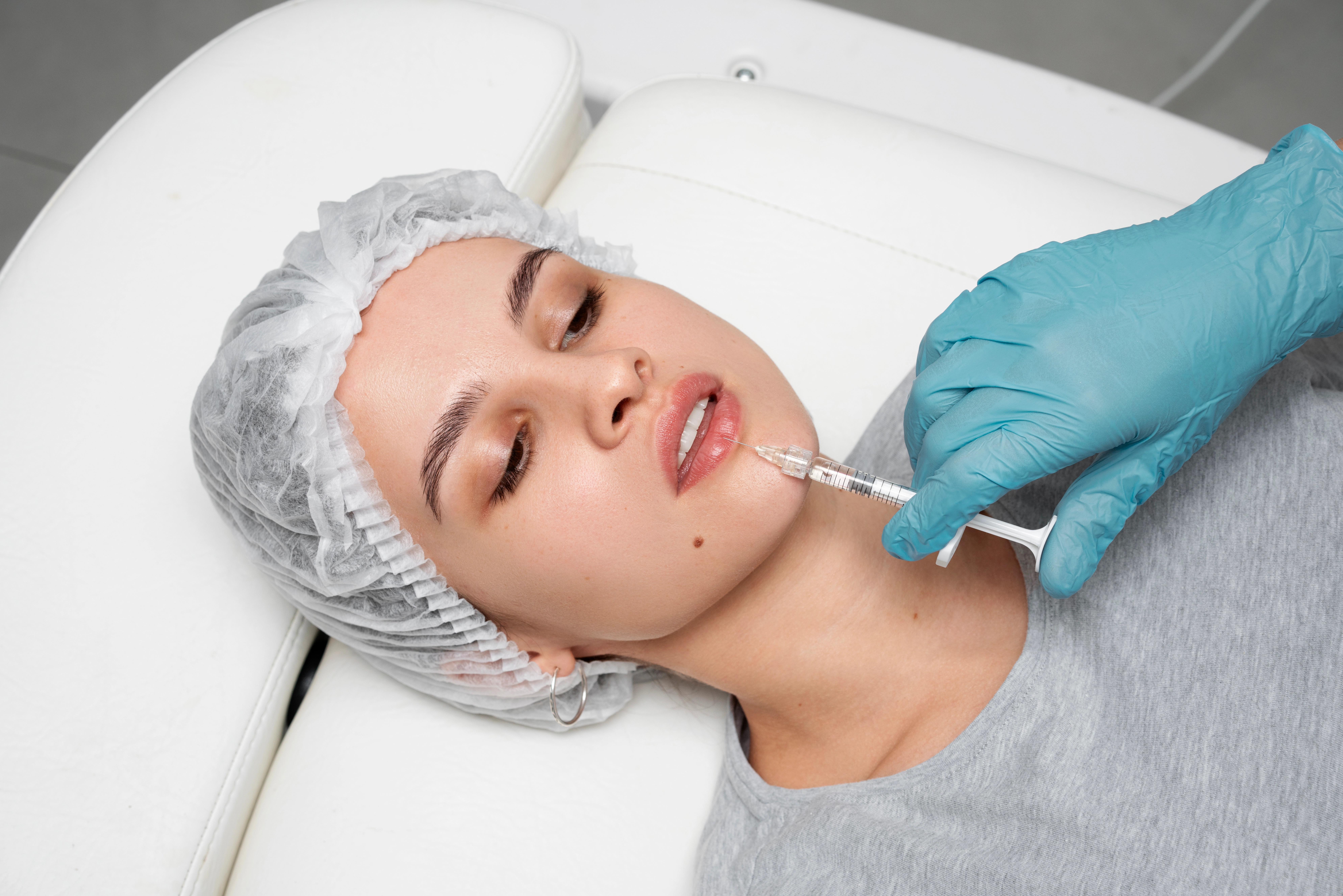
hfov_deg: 36.2
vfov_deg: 24.6
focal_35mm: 55
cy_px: 448
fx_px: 2052
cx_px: 672
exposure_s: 1/125
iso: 500
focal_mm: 55
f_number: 8
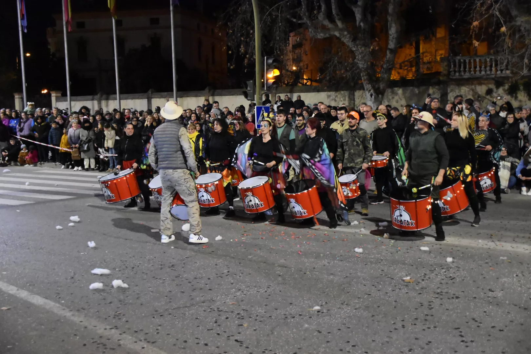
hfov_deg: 45.0
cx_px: 266
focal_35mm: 44
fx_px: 642
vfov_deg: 30.8
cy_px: 177
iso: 9000
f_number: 4
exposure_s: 1/60
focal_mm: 29
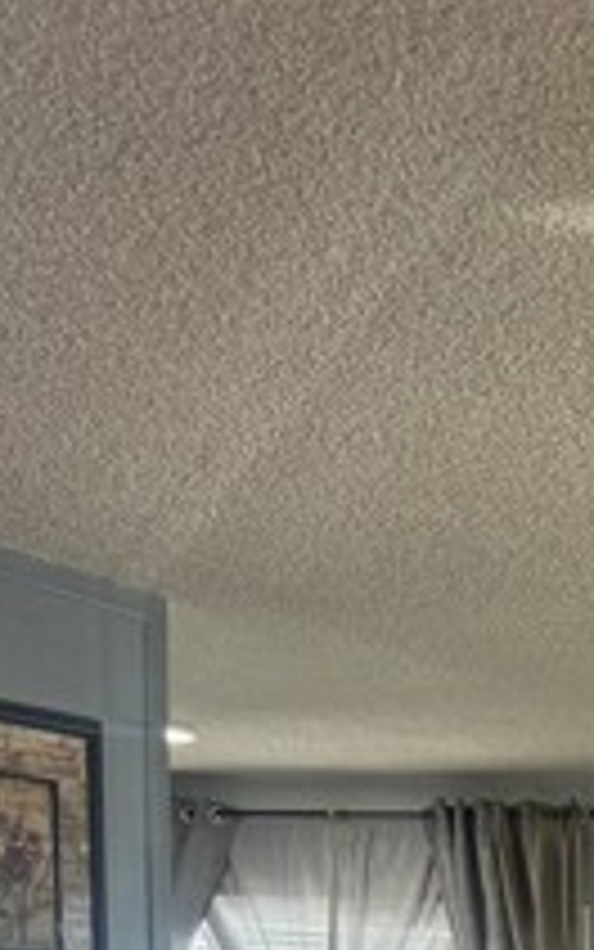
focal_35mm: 77
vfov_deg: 22.4
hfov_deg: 15.8
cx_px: 837
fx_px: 1993
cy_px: 1400
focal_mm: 6.76
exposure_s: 1/120
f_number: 1.78
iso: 250
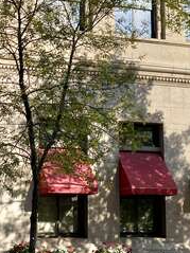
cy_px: -114
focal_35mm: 87
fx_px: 637
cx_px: 110
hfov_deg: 16.9
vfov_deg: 19.8
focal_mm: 4.25
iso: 32
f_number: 1.8
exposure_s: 1/2066
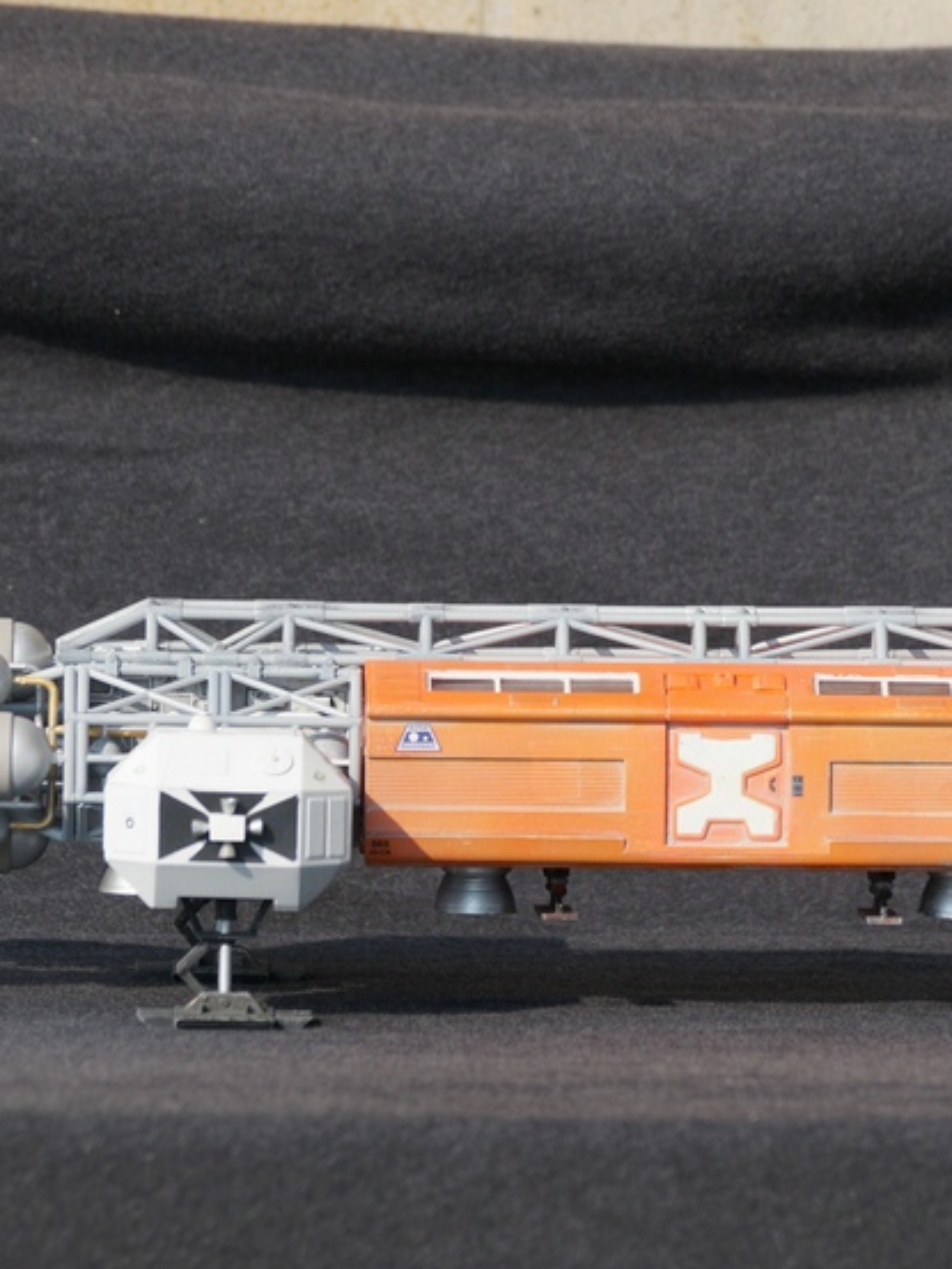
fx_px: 17191
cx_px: 661
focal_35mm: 469
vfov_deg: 4.2
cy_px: 748
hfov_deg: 3.2
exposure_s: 1/400
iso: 100
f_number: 5.6
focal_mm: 180
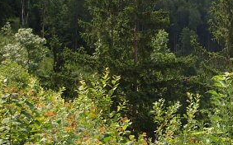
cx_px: 299
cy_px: -124
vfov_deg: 7.3
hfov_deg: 11.8
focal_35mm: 173
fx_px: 1098
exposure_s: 1/400
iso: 100
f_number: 4.5
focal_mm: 8.41
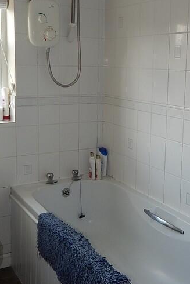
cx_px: 128
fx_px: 396
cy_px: 124
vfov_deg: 39.5
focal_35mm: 50
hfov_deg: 26.8
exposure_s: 1/80
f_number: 3
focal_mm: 4
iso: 125
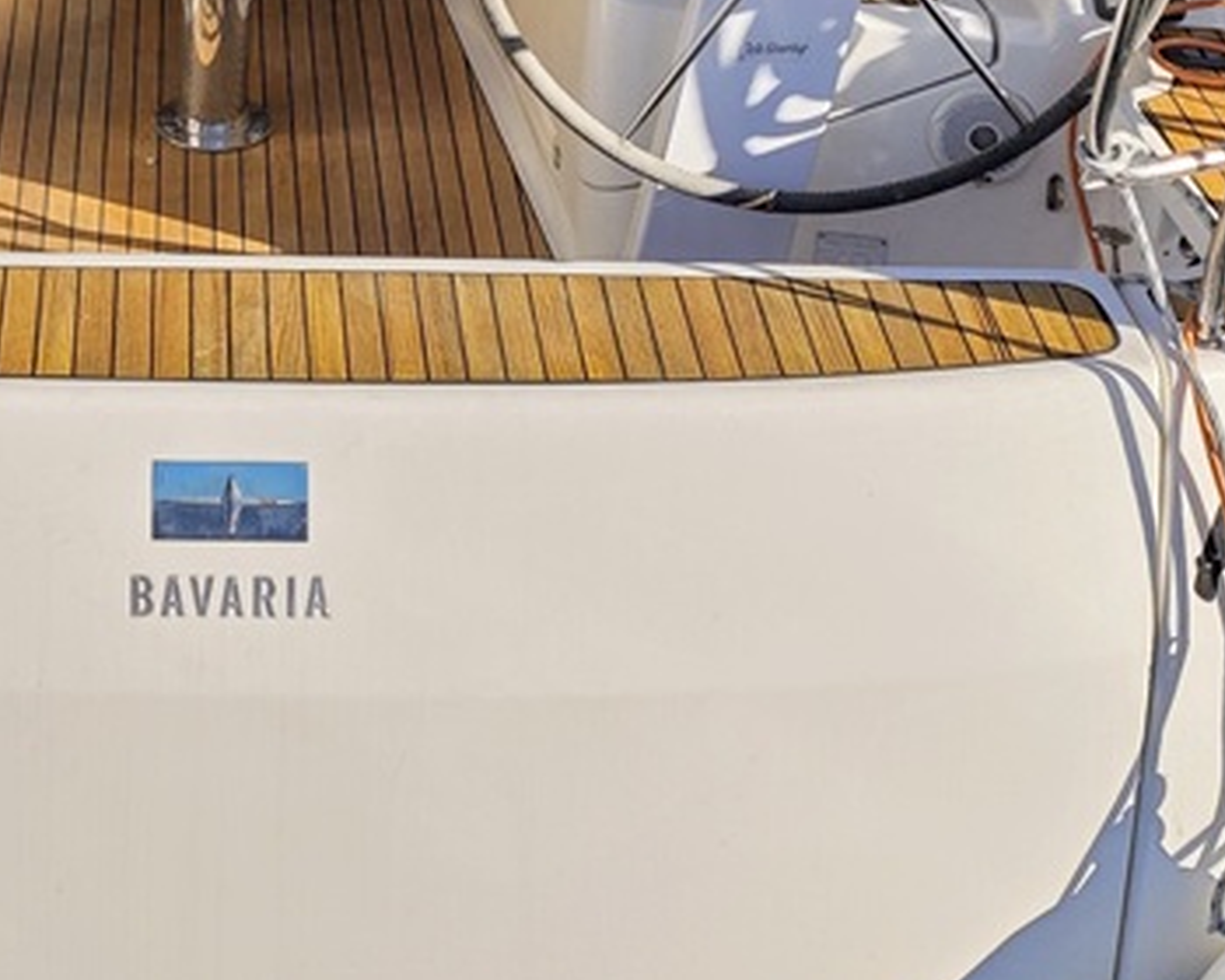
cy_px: -147
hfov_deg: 22.8
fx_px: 2973
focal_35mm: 82
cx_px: 154
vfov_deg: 17.9
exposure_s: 1/4119
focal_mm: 6.55
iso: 50
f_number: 1.6
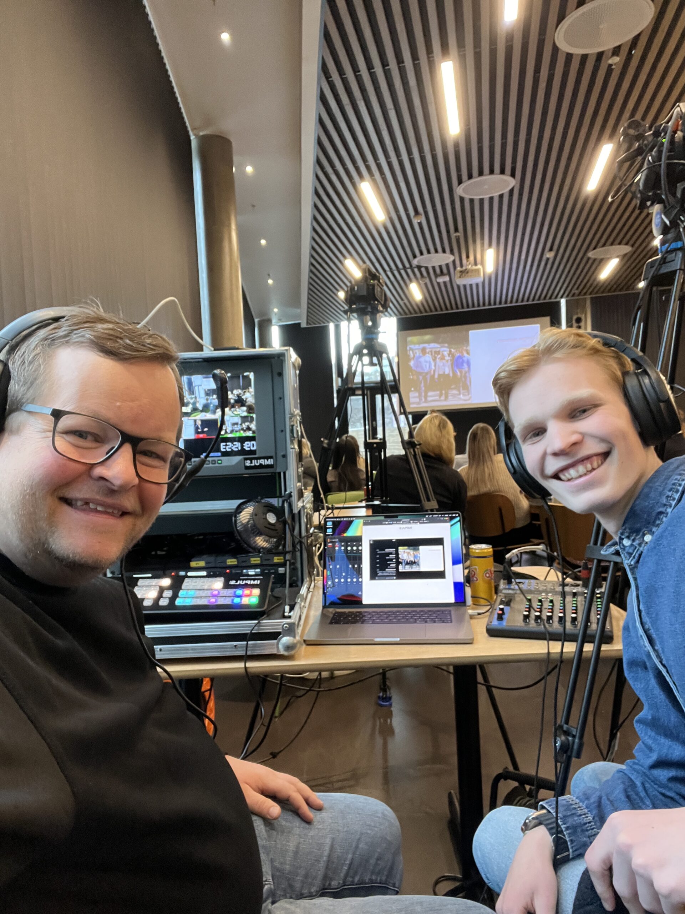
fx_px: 607
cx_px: 342
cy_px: 457
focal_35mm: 23
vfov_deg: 73.9
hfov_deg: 58.9
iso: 250
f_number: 2.2
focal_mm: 2.71
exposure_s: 1/60
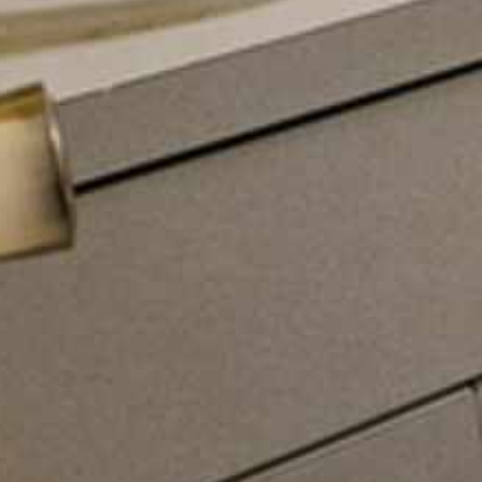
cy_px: -370
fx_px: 1875
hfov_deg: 11.0
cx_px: 1327
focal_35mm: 119
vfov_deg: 13.3
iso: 64
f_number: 1.7
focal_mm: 6.3
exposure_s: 1/180
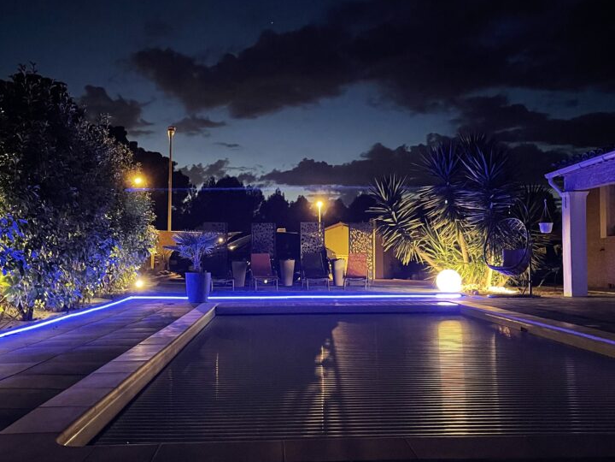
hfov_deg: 50.1
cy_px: 243
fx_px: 657
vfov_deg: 38.7
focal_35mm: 37
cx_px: 287
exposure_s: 1/15
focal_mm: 5.1
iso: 2500
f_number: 1.6
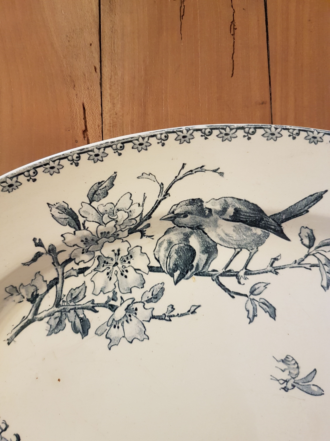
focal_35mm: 26
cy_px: 220
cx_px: 165
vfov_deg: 67.3
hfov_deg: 53.1
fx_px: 330
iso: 160
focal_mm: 4.2
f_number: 1.7
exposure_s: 1/25
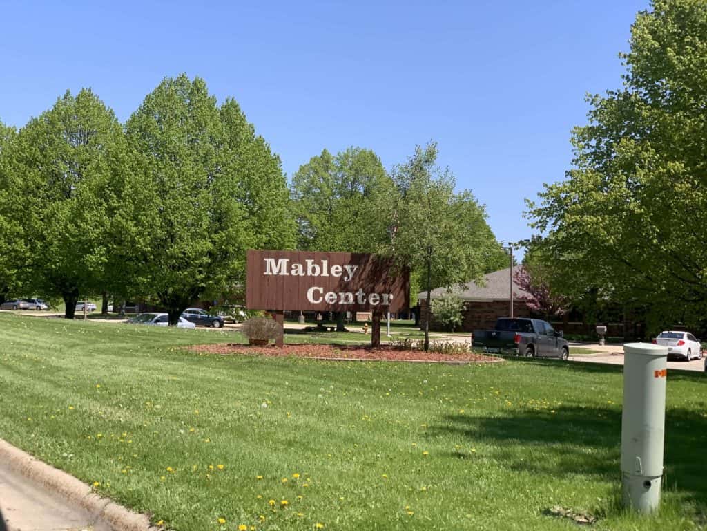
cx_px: 354
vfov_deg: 28.0
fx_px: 1062
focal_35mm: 52
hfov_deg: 36.8
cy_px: 266
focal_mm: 6
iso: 16
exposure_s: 1/856
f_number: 2.4
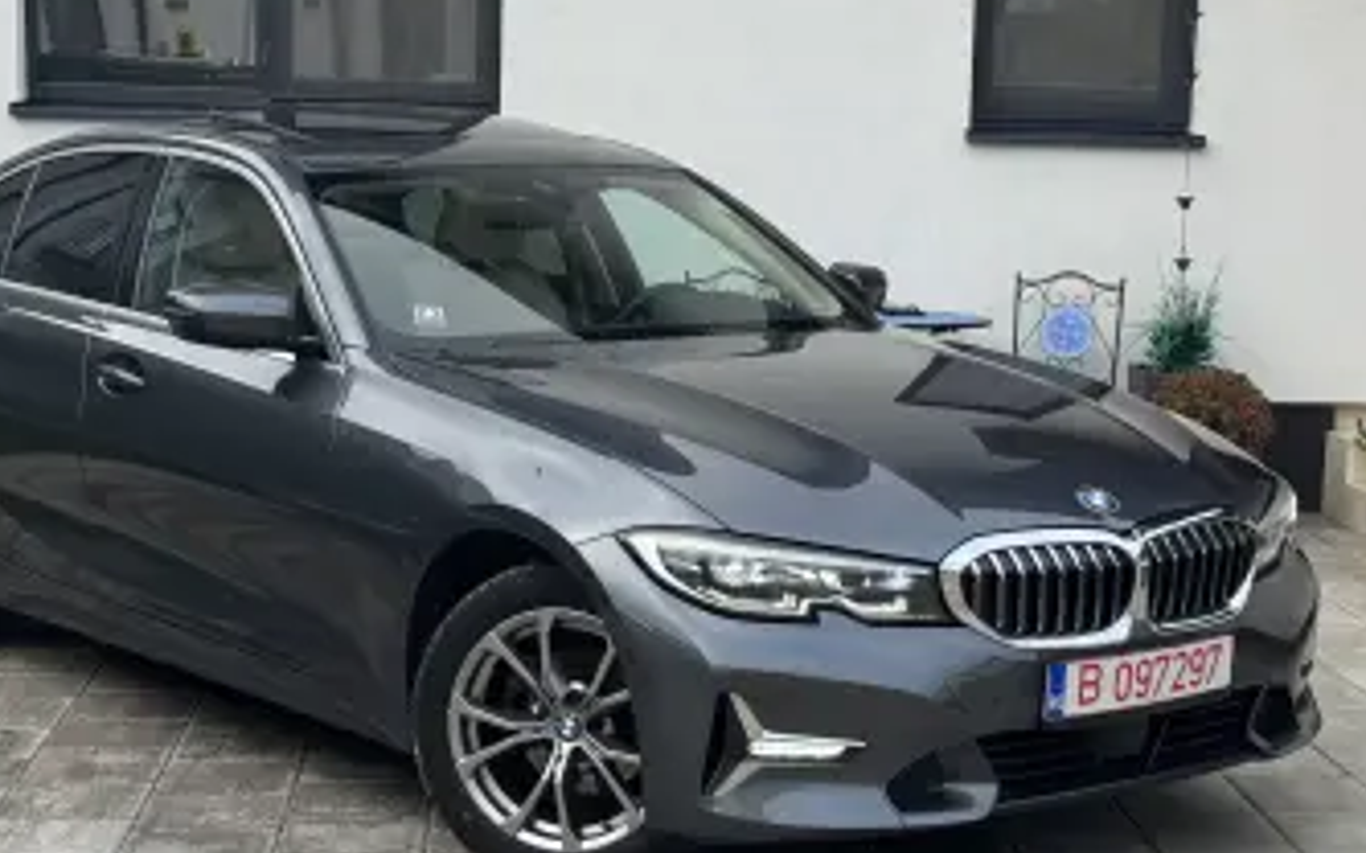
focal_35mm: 55
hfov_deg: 36.9
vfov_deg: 23.5
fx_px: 2047
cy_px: 447
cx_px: 665
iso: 64
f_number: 1.78
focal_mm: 6.76
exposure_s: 1/707
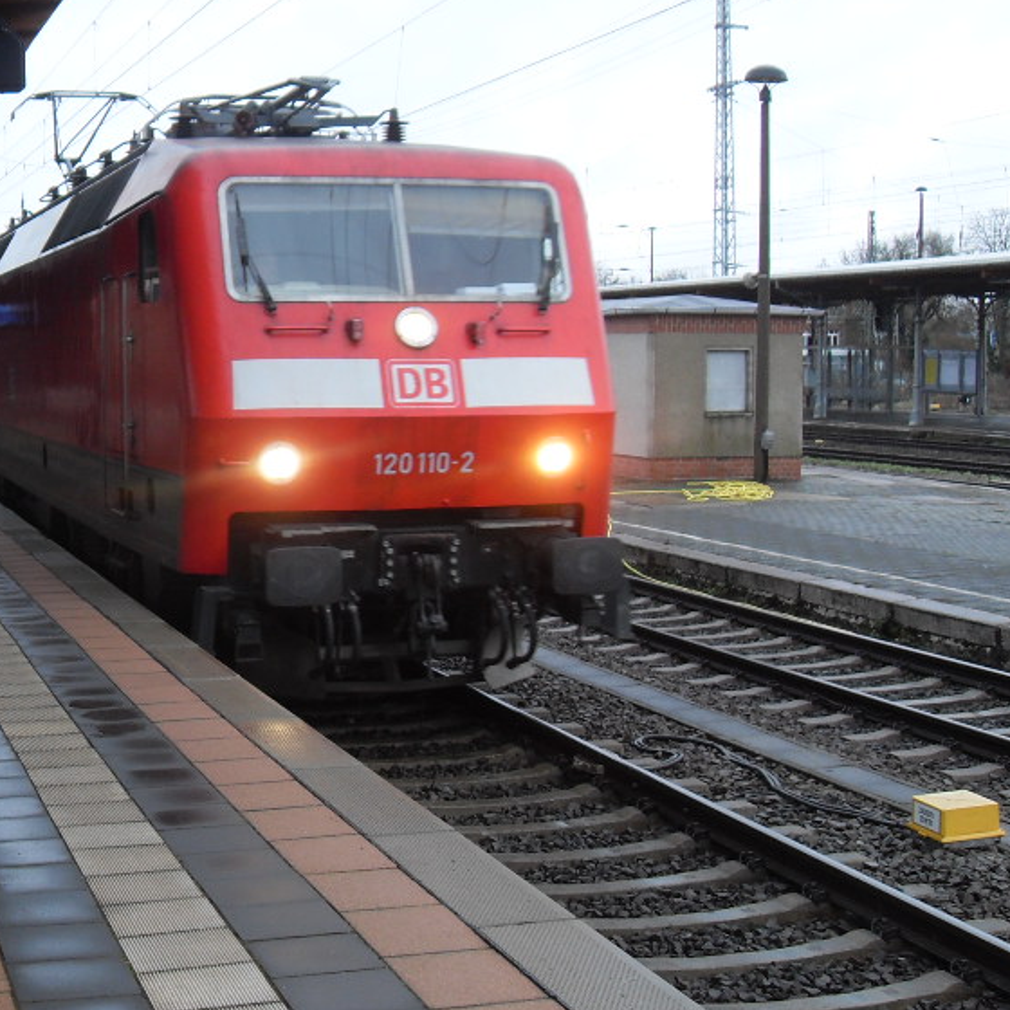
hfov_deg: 30.4
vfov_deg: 31.0
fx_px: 1816
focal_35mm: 55
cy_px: 408
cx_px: 220
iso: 100
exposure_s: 1/45
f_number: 2.8
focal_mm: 6.3
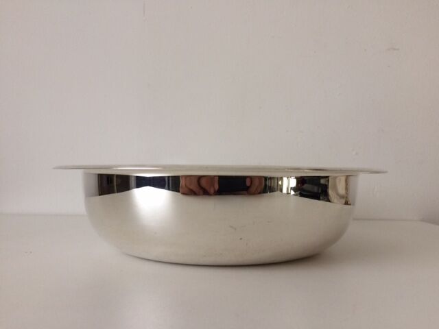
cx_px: 220
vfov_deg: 48.2
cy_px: 164
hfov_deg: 61.7
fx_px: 368
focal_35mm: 29
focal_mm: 4.15
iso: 50
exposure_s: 1/33
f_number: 2.2
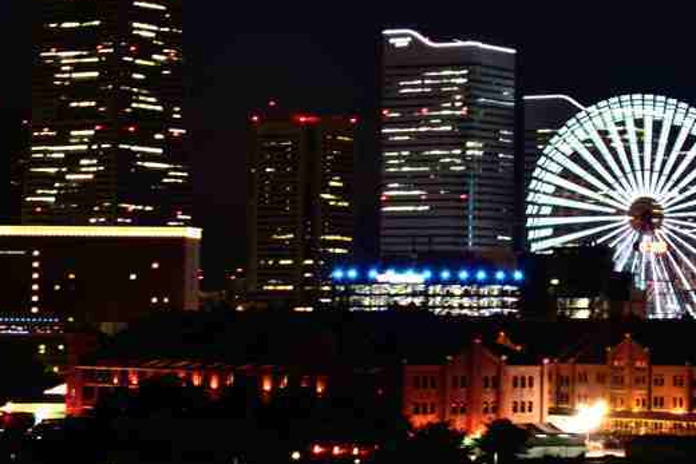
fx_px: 2359
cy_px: 179
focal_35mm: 122
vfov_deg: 11.2
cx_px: 610
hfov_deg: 16.6
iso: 100
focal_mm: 62
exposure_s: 8
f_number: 13
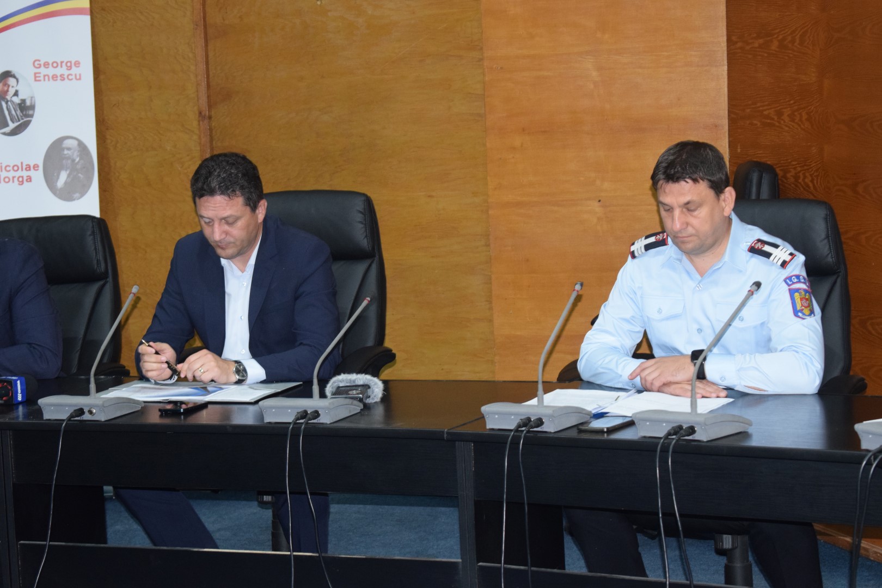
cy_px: 294
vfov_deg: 16.6
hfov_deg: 24.6
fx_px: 2021
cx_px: 441
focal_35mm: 82
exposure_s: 1/60
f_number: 5.6
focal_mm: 55
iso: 1800
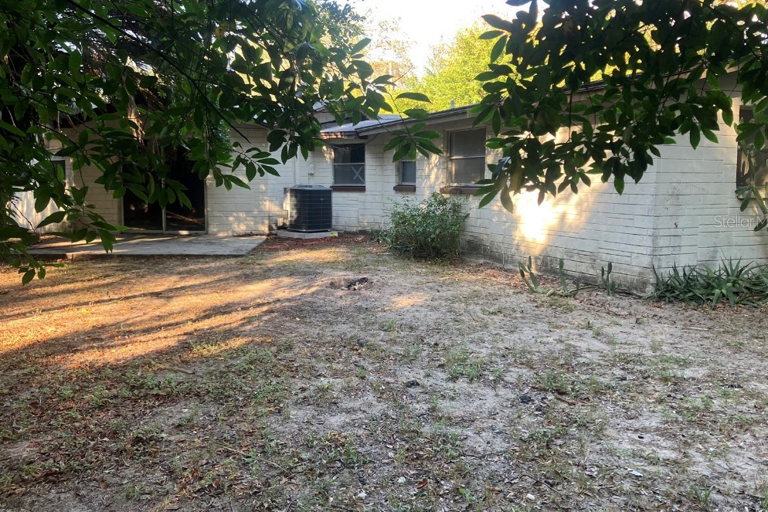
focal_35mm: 30
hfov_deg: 61.9
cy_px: 221
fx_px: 640
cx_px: 391
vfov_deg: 43.5
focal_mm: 3.99
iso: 50
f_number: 1.8
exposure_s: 1/121
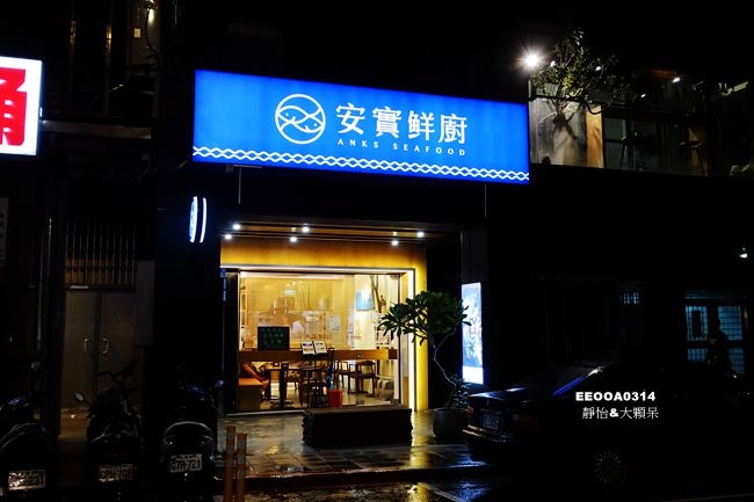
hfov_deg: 55.8
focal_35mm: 34
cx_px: 377
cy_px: 251
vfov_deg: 38.9
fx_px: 712
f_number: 2.8
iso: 800
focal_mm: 12.64
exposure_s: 1/60
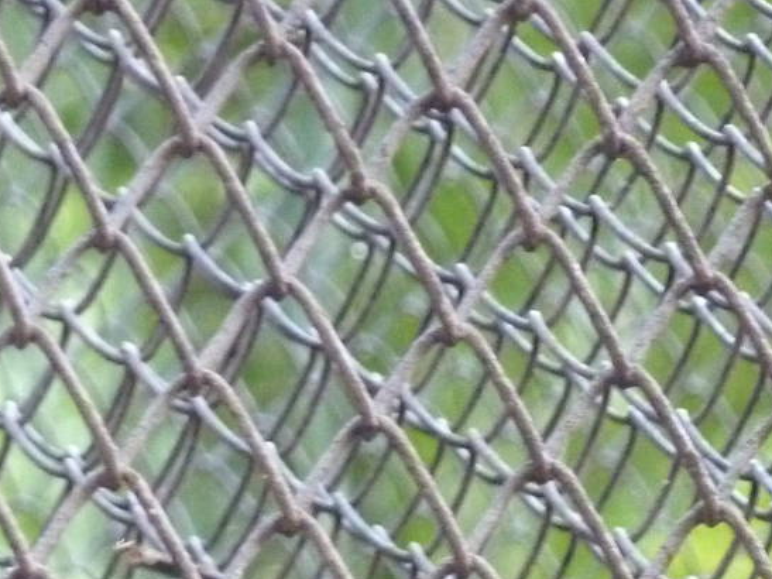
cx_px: 826
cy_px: 699
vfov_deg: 2.1
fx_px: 15786
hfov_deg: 2.8
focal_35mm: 708
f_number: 4.7
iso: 800
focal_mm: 39.7
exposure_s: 1/40
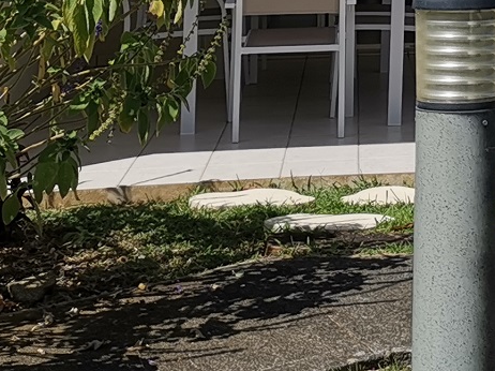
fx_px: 1629
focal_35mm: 114
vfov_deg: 11.9
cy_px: -321
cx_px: 627
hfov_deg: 16.4
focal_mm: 5.58
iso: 50
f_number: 1.8
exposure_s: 1/3610
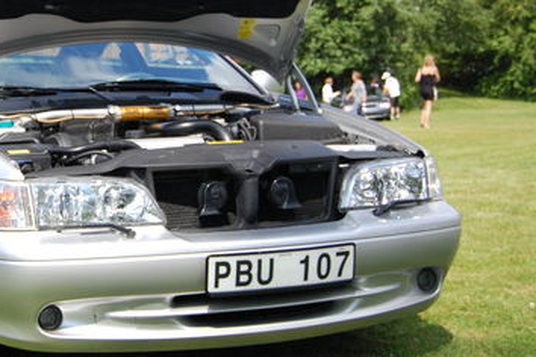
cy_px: 115
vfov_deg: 17.9
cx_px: 76
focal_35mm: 76
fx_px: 1131
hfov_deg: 26.0
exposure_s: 1/2500
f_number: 4.5
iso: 800
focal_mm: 28
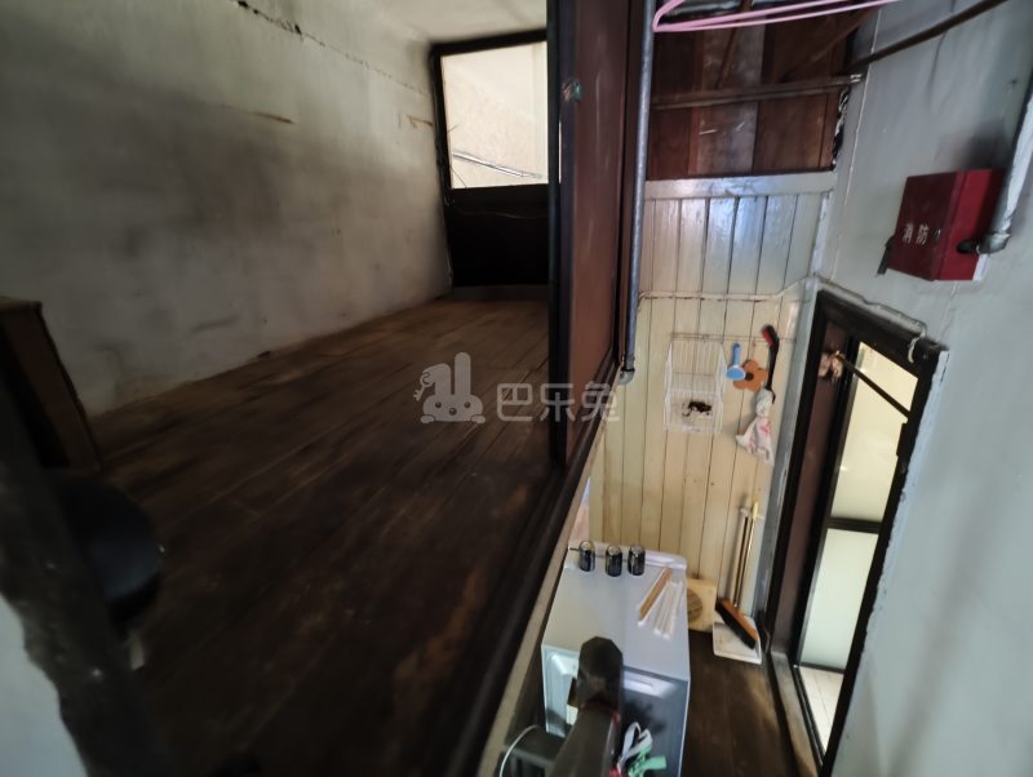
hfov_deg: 102.0
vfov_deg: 85.8
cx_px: 516
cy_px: 388
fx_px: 418
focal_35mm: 14
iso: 1640
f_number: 2.2
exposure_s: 1/10.3
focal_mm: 2.16
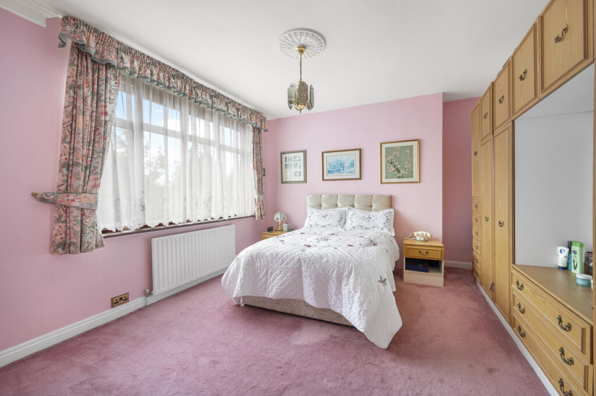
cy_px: 198
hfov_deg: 102.3
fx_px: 240
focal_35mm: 14
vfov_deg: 79.1
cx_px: 298
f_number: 16
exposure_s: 1/8
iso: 200
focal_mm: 14.5
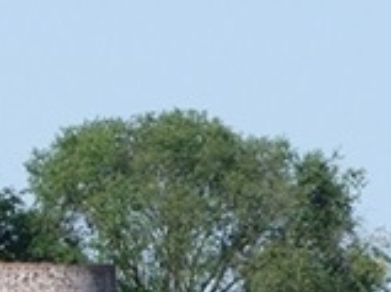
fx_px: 8905
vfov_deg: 1.9
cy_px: 461
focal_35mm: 789
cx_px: 7
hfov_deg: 2.5
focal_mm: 37.7
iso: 80
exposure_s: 1/250
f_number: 5.6
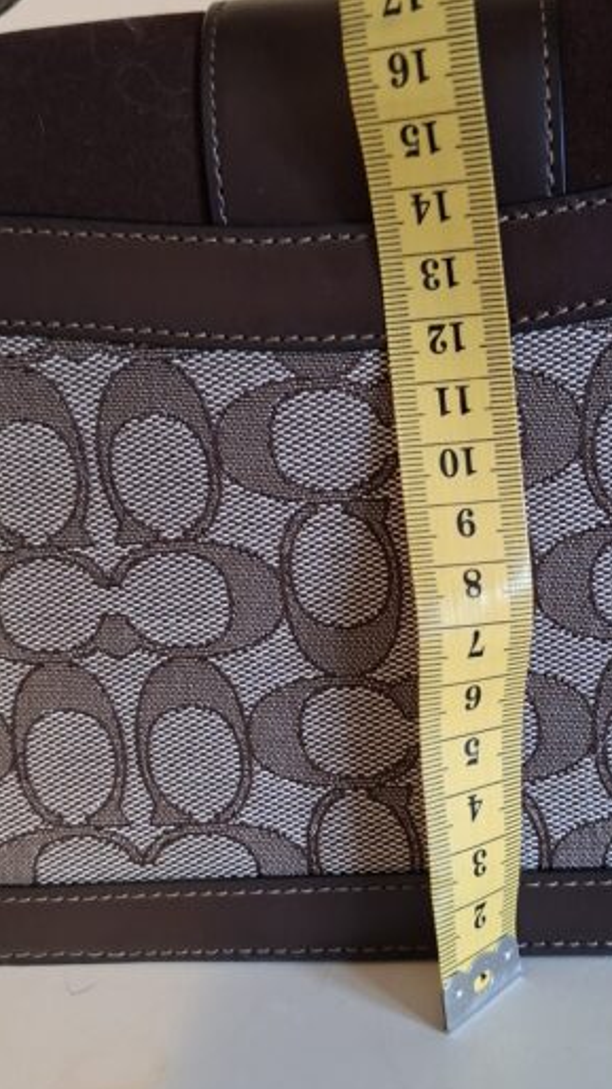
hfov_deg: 30.3
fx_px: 1125
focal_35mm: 39
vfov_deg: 51.6
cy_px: 572
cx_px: 394
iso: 800
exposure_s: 1/24
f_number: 1.8
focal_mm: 5.54
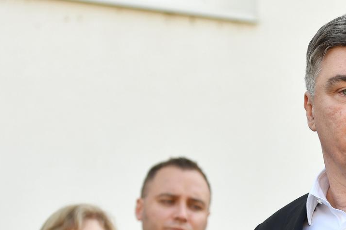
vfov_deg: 7.5
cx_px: 326
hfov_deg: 11.2
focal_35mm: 183
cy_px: 233
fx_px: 1759
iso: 560
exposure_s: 1/1000
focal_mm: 82
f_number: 5
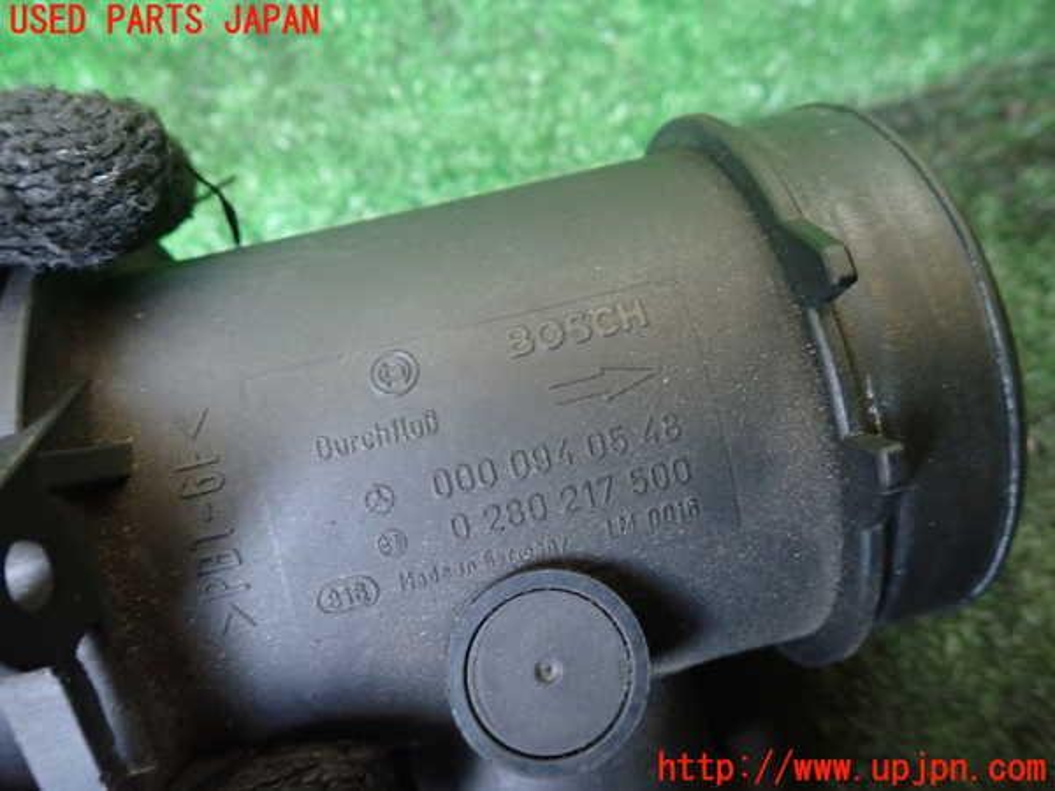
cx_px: 528
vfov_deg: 54.9
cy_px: 396
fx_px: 762
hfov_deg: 69.4
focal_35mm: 25
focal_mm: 4.5
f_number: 2
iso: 640
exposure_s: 1/30
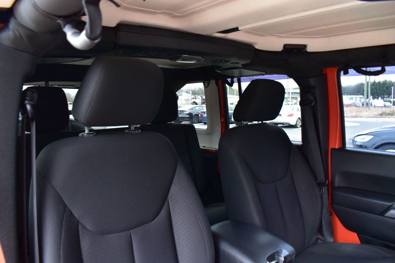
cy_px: 132
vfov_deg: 47.9
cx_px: 198
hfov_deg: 67.4
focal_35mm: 27
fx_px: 296
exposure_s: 1/15
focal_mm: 18
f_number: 6.3
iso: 720
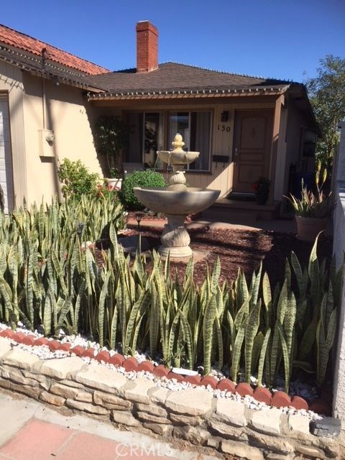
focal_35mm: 29
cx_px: 172
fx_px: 385
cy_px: 230
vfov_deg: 61.7
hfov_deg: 48.2
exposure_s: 1/1721
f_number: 2.2
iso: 32
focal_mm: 4.15
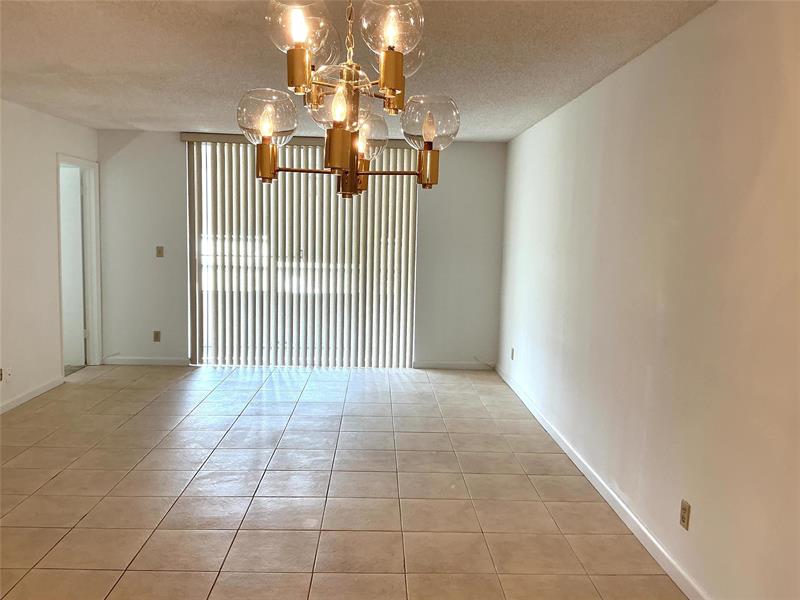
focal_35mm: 29
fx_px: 670
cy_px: 300
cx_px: 400
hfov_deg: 61.7
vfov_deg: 48.2
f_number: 1.8
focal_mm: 3
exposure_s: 1/60
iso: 40
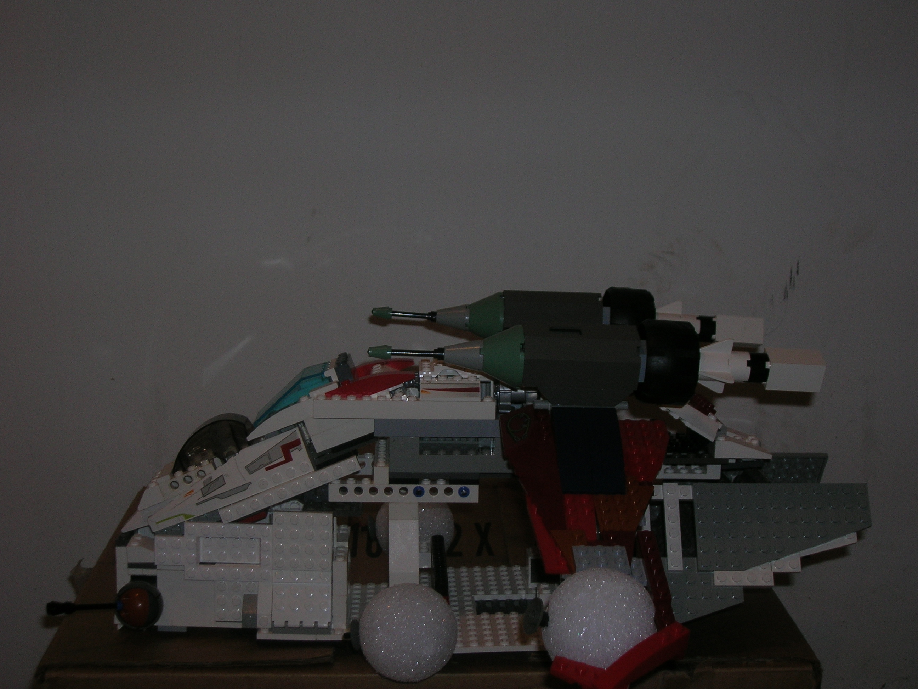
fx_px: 1326
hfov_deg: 38.2
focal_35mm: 50
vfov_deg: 29.1
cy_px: 344
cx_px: 459
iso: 50
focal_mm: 8.4
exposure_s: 1/60.1
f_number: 3.3
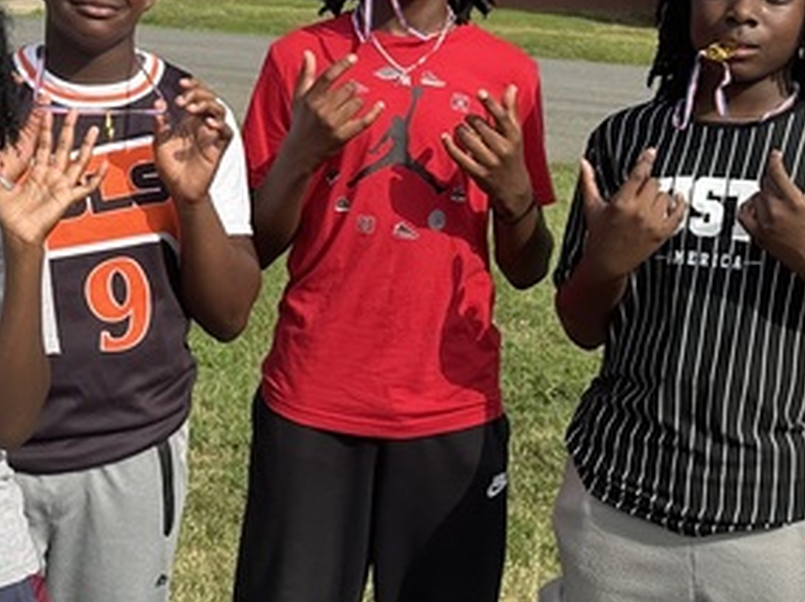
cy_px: 93
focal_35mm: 86
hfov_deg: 22.4
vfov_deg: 17.0
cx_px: 135
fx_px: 1998
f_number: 1.78
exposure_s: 1/3717
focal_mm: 6.86
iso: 80
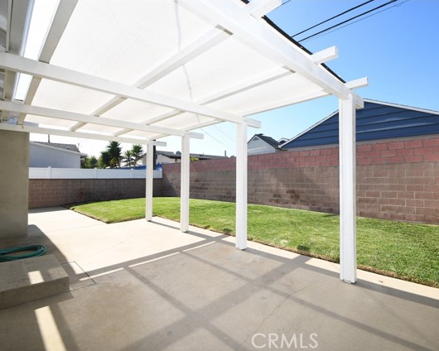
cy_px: 176
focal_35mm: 17
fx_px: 221
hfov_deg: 89.4
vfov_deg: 77.0
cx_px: 239
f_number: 7.1
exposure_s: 1/200
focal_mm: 10
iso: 100
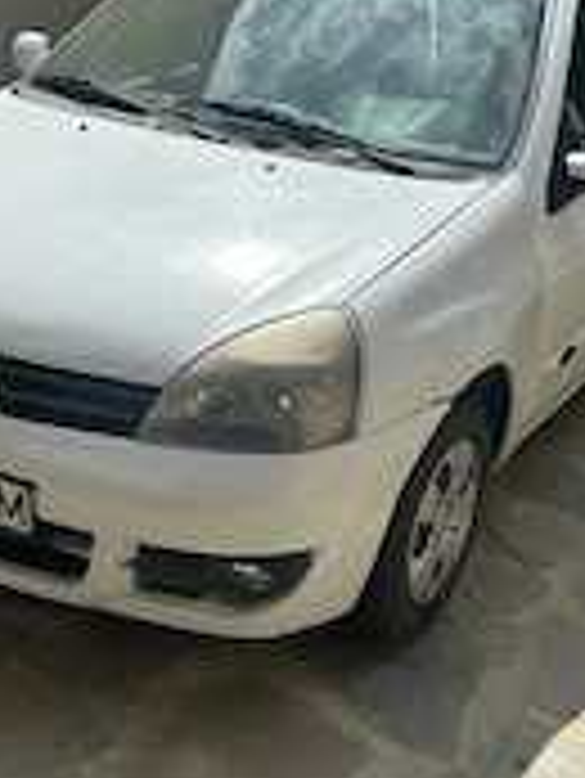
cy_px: 418
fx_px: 1350
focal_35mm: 60
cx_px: 225
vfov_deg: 32.1
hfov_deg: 24.4
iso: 50
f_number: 1.5
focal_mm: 5.7
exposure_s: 1/5882
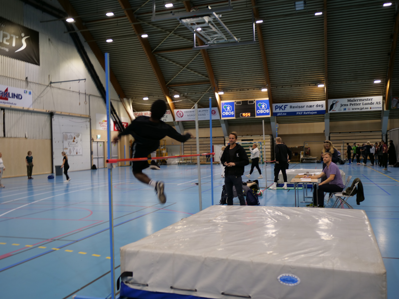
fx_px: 369
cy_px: 150
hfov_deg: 56.8
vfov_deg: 44.2
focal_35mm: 32
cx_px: 200
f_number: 1.4
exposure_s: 1/80
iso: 200
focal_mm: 16
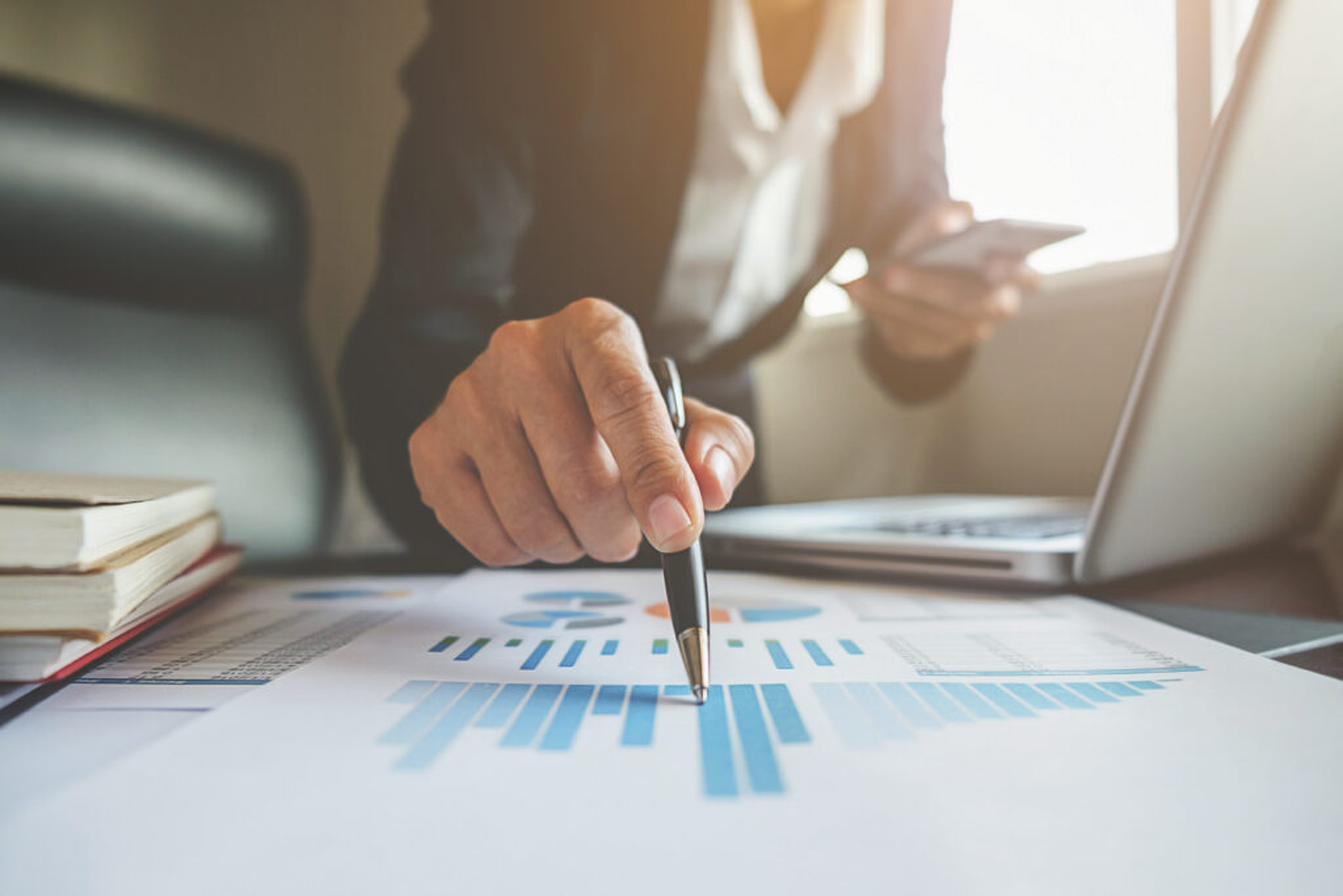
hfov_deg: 67.4
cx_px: 672
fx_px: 1007
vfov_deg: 47.9
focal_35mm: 27
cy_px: 448
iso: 400
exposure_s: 1/125
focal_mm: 18
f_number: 2.8
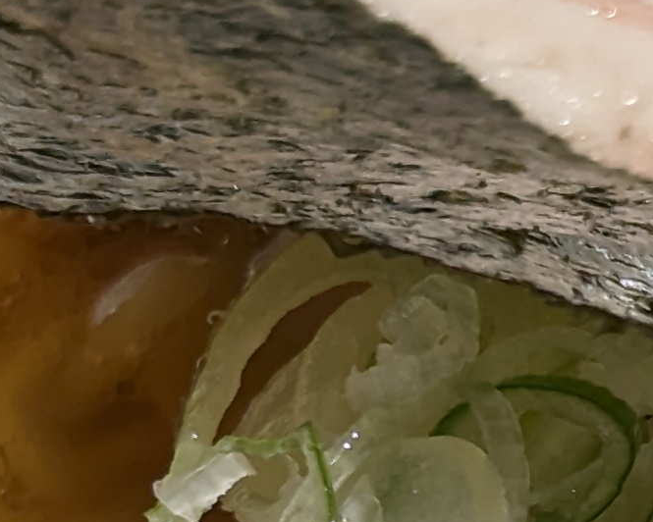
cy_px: 504
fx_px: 5566
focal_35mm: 288
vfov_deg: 5.4
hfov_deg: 6.7
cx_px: 803
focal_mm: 6.81
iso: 66
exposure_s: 1/60
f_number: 1.85
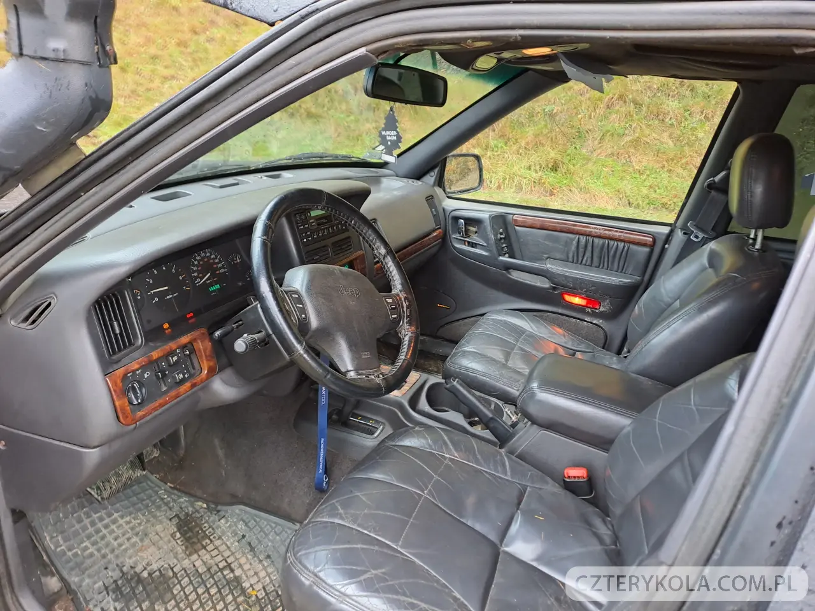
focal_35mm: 25
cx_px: 408
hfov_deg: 69.4
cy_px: 306
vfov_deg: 54.9
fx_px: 589
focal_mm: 4.65
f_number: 1.8
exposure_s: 1/60
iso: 200
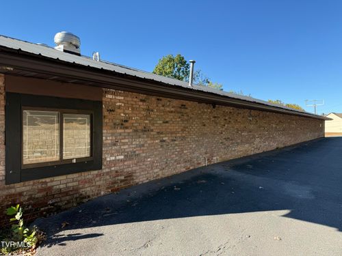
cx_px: 171
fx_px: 237
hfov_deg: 71.6
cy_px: 128
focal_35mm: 24
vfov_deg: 56.8
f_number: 1.78
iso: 100
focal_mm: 6.76
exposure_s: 1/1727
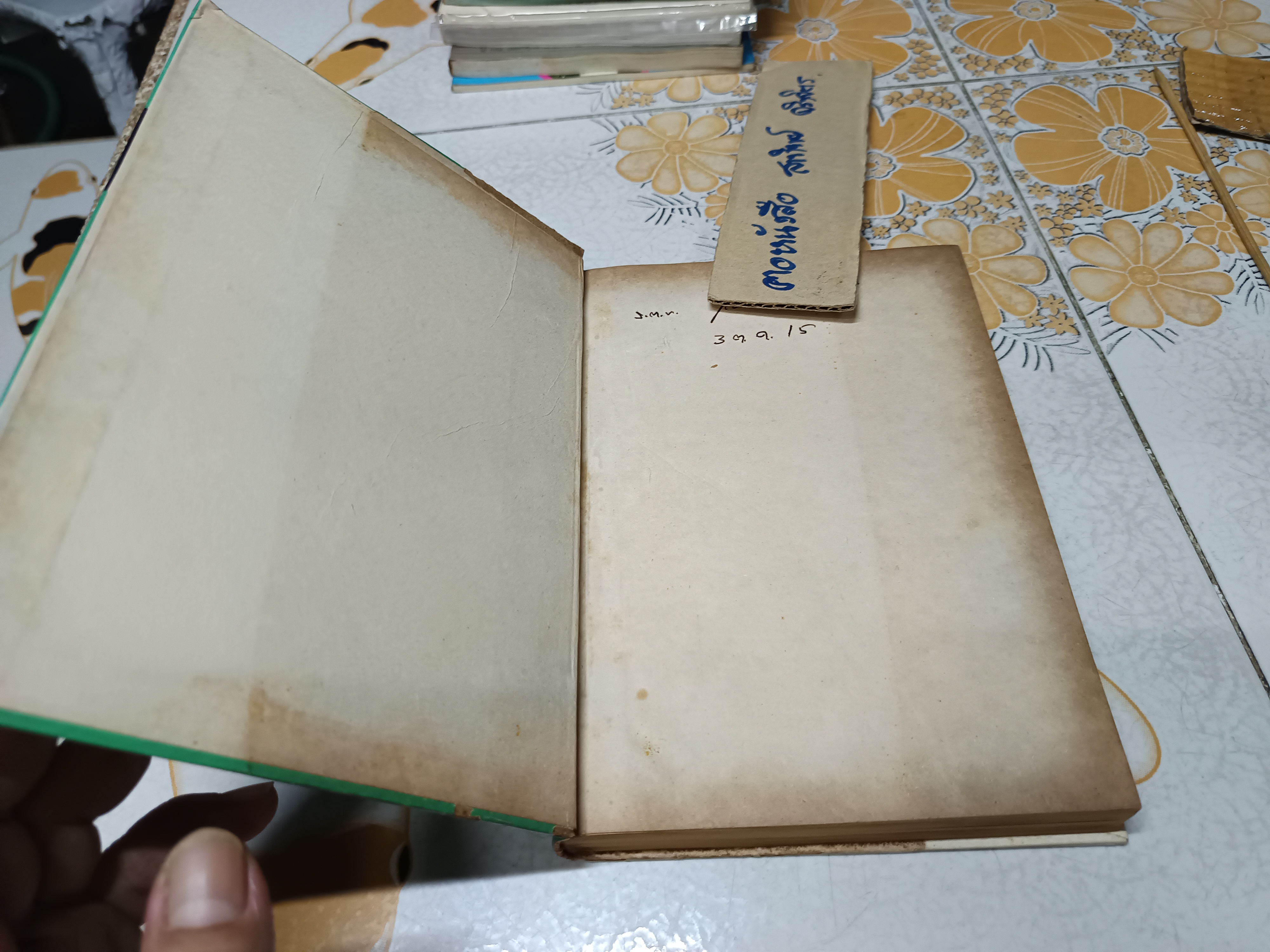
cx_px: 635
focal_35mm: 24
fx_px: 881
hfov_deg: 71.6
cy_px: 476
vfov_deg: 56.8
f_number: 1.7
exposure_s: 1/33.3
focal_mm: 5.31
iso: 971
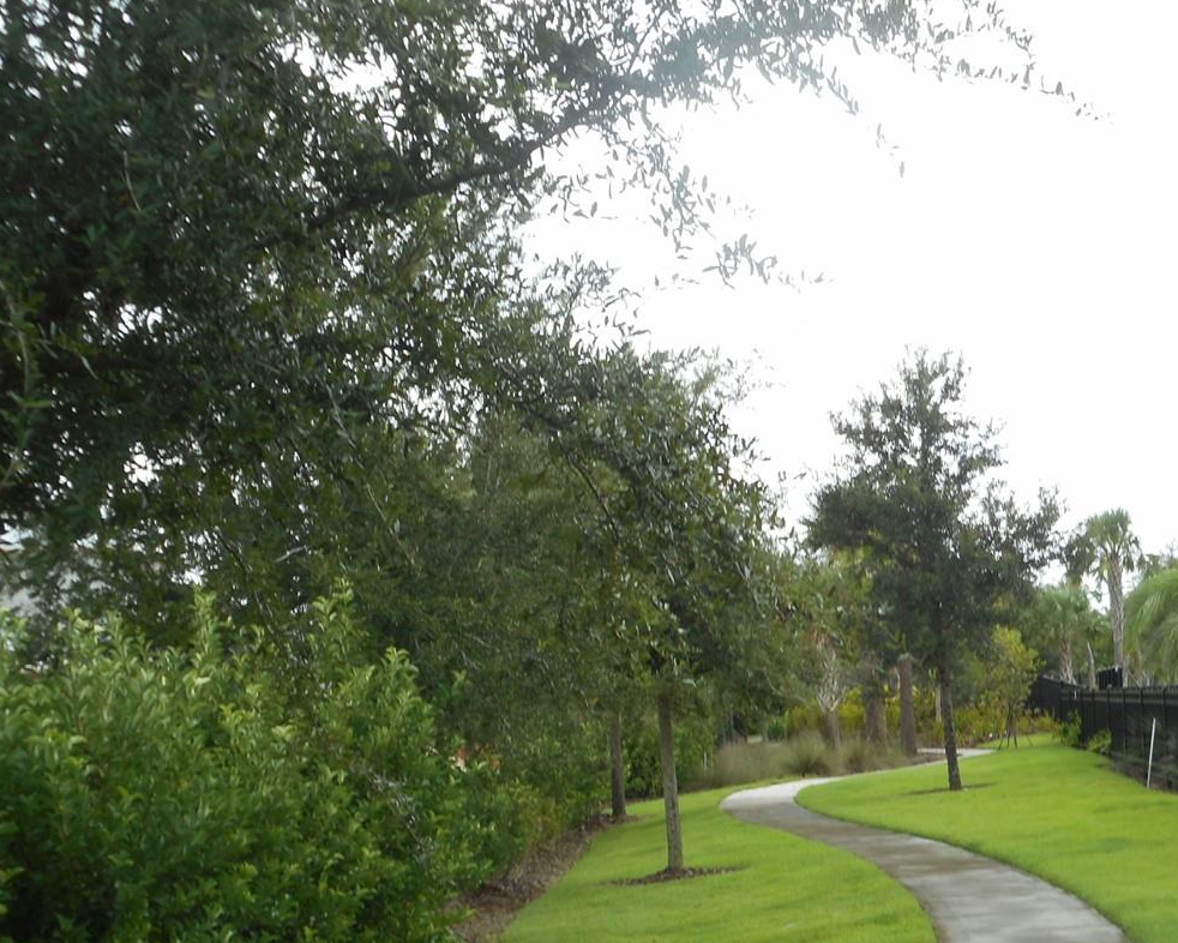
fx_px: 2162
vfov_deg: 24.4
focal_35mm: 62
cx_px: 857
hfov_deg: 30.1
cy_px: 650
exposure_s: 1/125
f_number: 4.5
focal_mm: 6.9
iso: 80
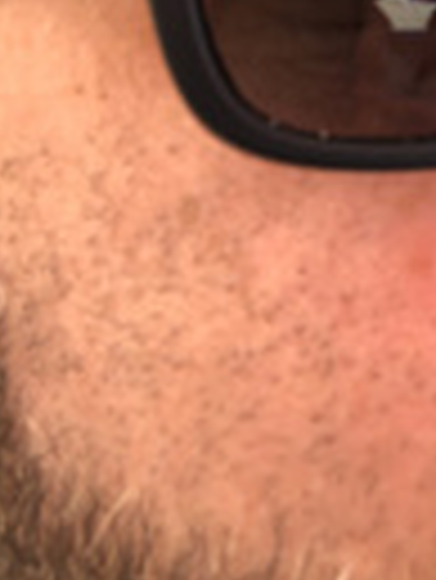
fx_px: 1593
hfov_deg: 14.7
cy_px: -229
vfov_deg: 18.7
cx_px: 625
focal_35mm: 95
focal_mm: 2.87
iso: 20
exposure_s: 1/120
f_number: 2.2
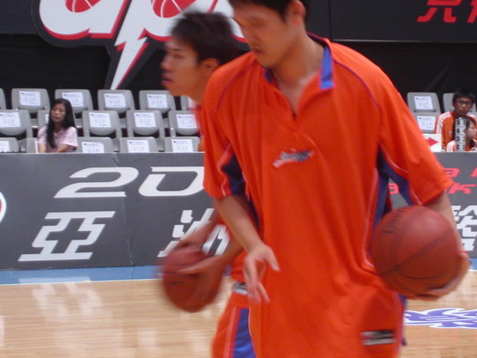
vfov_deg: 9.0
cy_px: 105
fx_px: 2260
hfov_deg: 12.0
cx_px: 269
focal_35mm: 164
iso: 200
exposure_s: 1/20
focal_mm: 23.4
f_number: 4.7
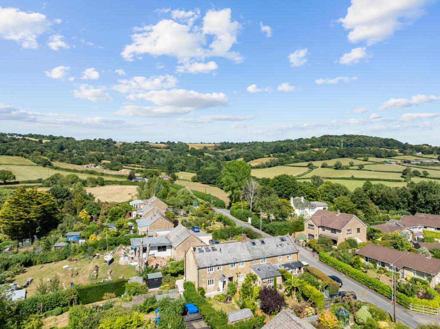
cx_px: 220
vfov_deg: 56.8
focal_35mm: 24
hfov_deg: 71.6
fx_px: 305
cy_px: 164
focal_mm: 12.29
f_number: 2.8
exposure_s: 1/400
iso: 100
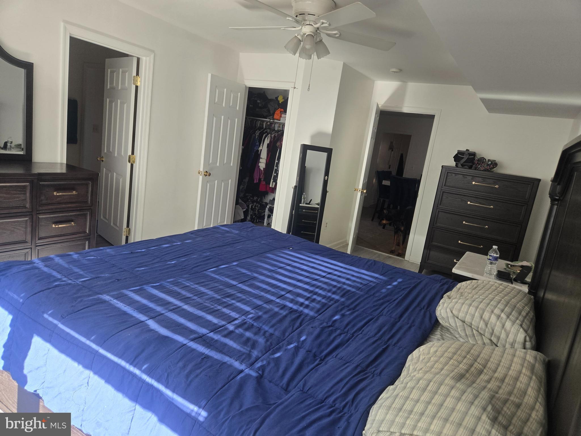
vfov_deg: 58.9
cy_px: 218
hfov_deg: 73.9
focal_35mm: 23
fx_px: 386
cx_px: 290
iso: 100
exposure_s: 1/180
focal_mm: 5.4
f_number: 1.8
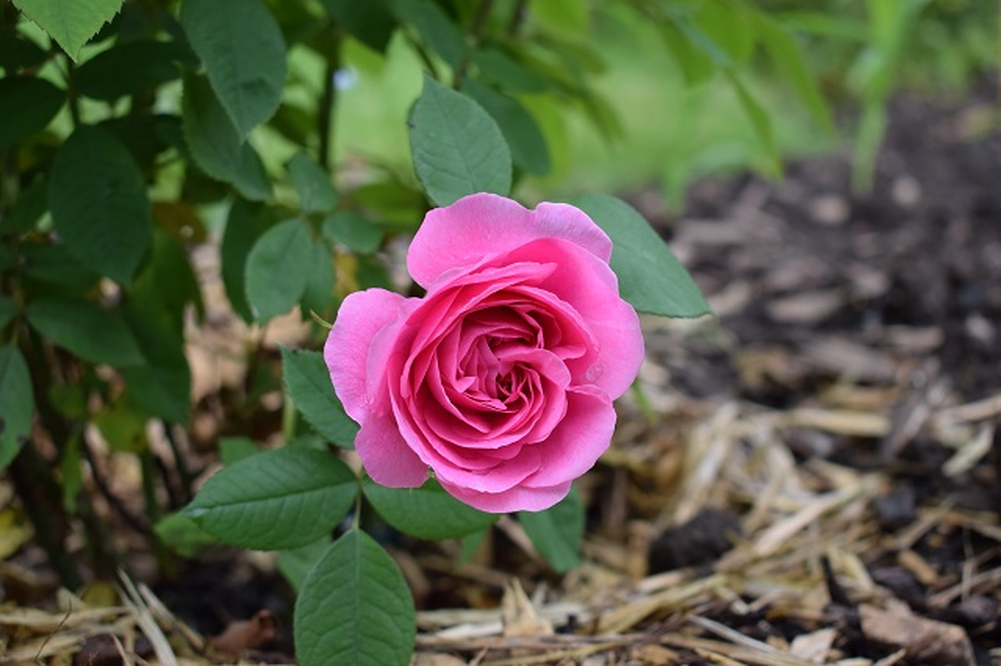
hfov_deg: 29.3
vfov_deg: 19.7
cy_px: 333
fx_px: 1918
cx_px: 500
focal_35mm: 69
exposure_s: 1/160
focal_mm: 46
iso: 200
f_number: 5.6
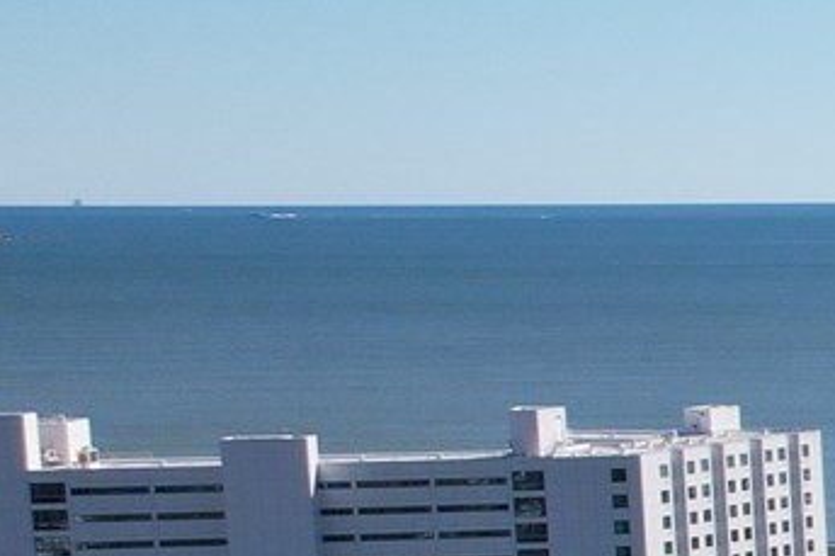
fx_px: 3037
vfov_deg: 10.3
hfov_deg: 11.4
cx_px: 2289
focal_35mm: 131
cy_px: 601
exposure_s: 1/725
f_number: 2.8
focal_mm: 8.38
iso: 130
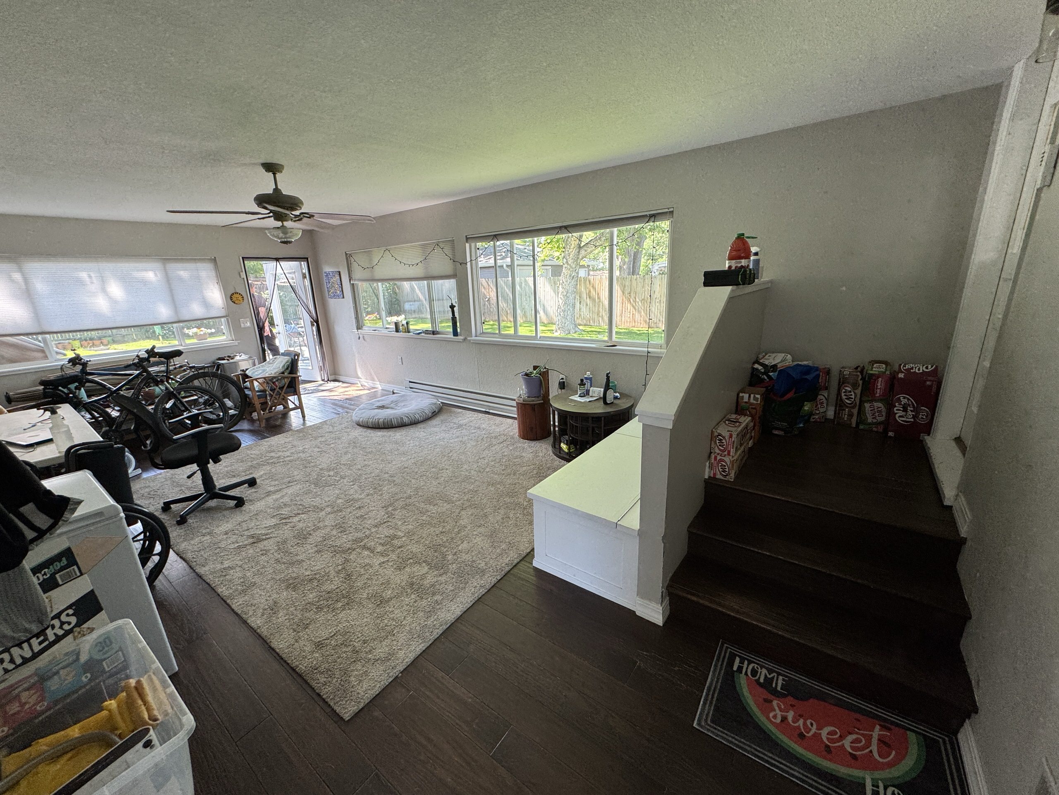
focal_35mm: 14
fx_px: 428
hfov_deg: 102.1
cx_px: 530
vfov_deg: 85.7
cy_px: 398
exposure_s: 1/99
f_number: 2.2
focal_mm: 2.22
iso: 100
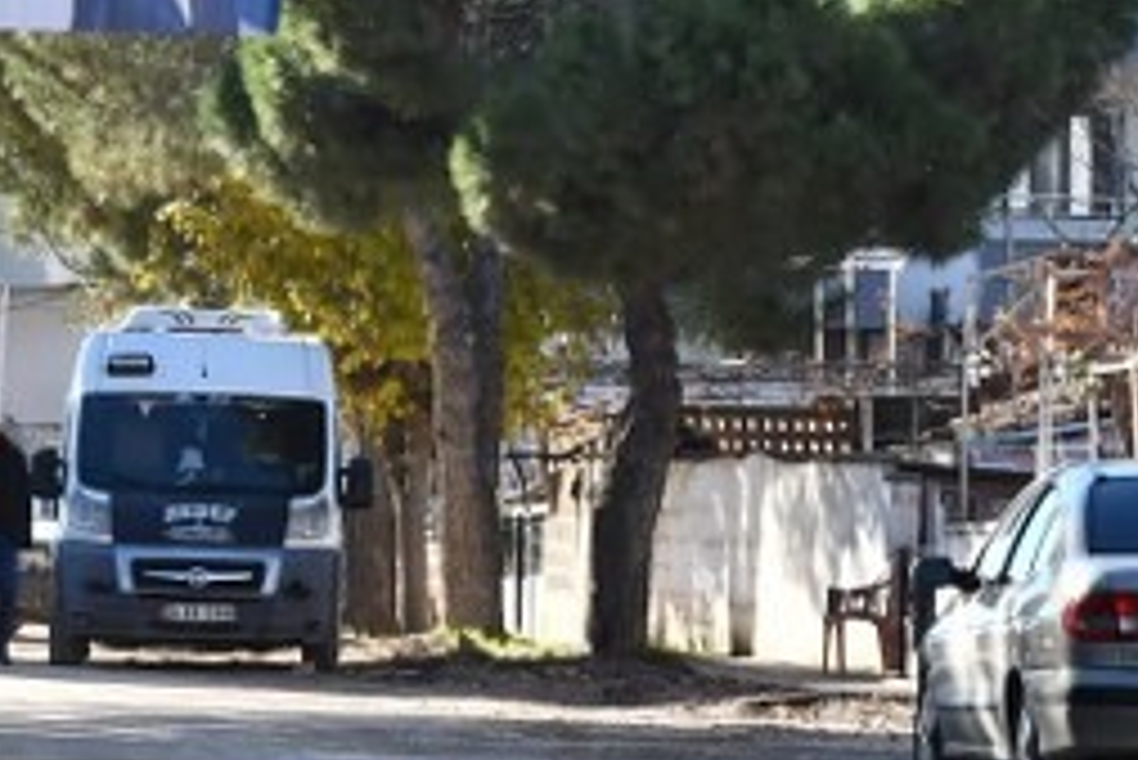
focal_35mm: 316
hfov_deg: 6.5
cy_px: 807
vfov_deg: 4.3
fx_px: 9994
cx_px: -189
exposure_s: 1/500
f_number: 11
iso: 500
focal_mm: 52
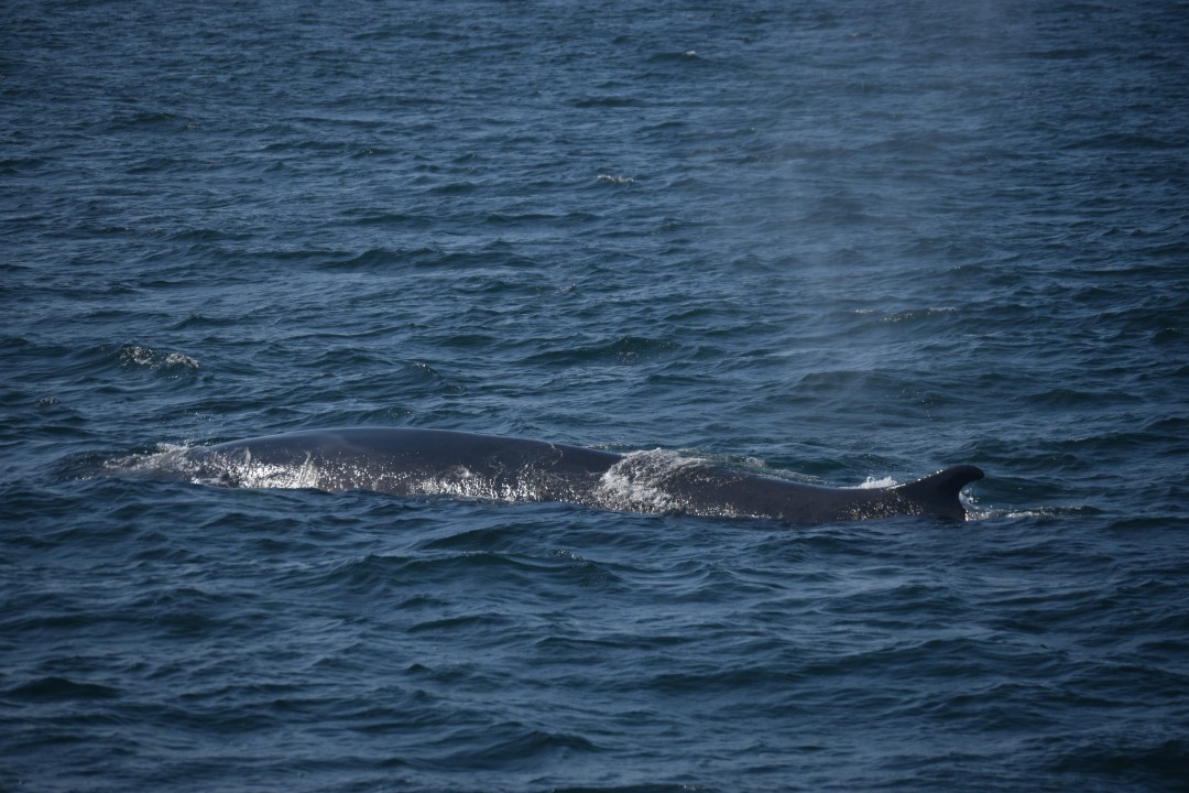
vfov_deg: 7.0
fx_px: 6440
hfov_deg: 10.5
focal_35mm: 195
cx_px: 594
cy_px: 396
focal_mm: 130
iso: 200
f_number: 5
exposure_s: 1/4000
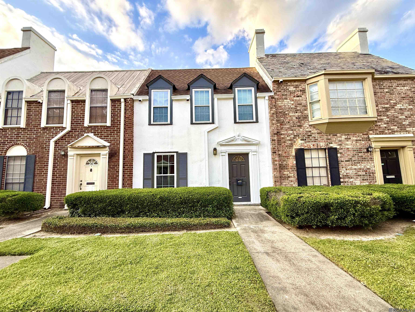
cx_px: 208
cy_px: 156
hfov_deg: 102.1
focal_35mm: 14
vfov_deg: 85.7
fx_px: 168
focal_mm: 2.22
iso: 50
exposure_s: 1/280
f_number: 2.2
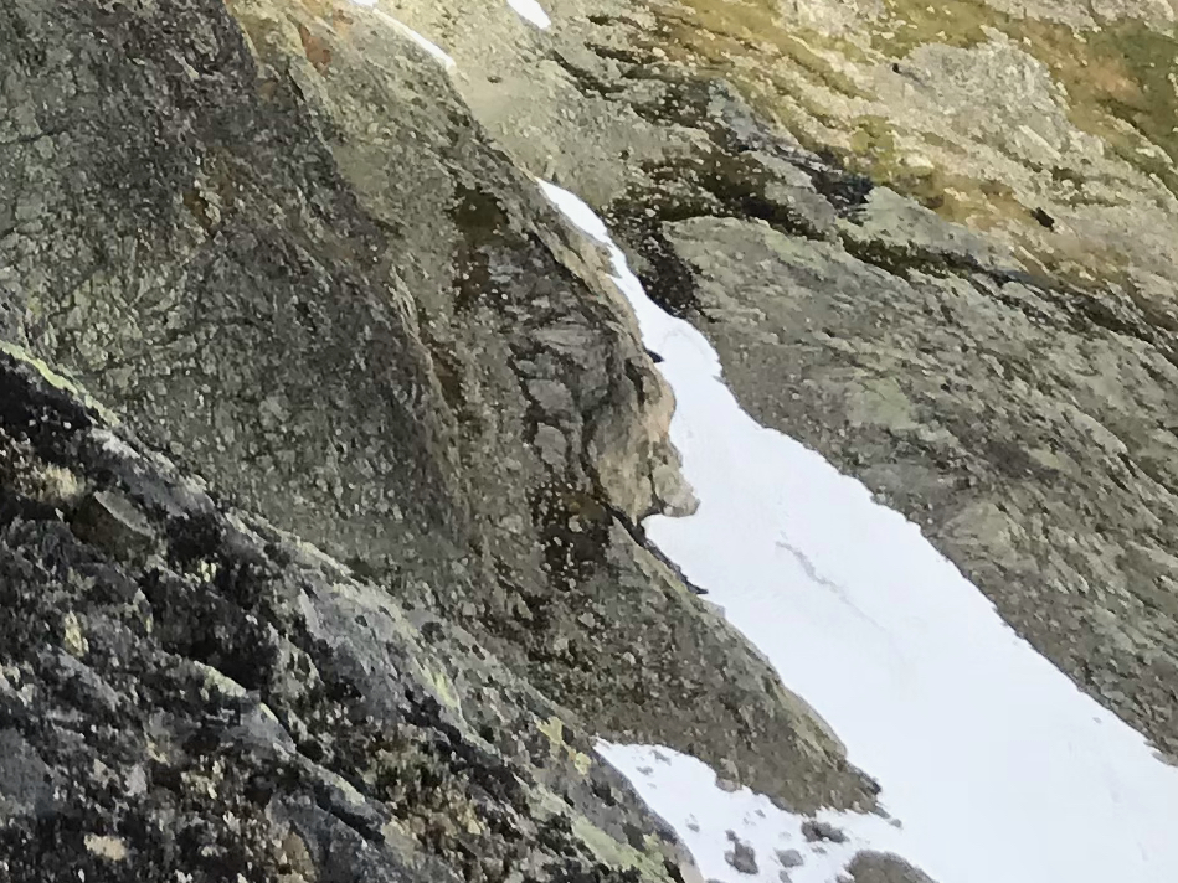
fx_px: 4050
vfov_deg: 11.9
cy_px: -459
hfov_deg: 14.6
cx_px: -899
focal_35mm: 119
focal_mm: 3.99
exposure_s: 1/1742
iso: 20
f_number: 1.8
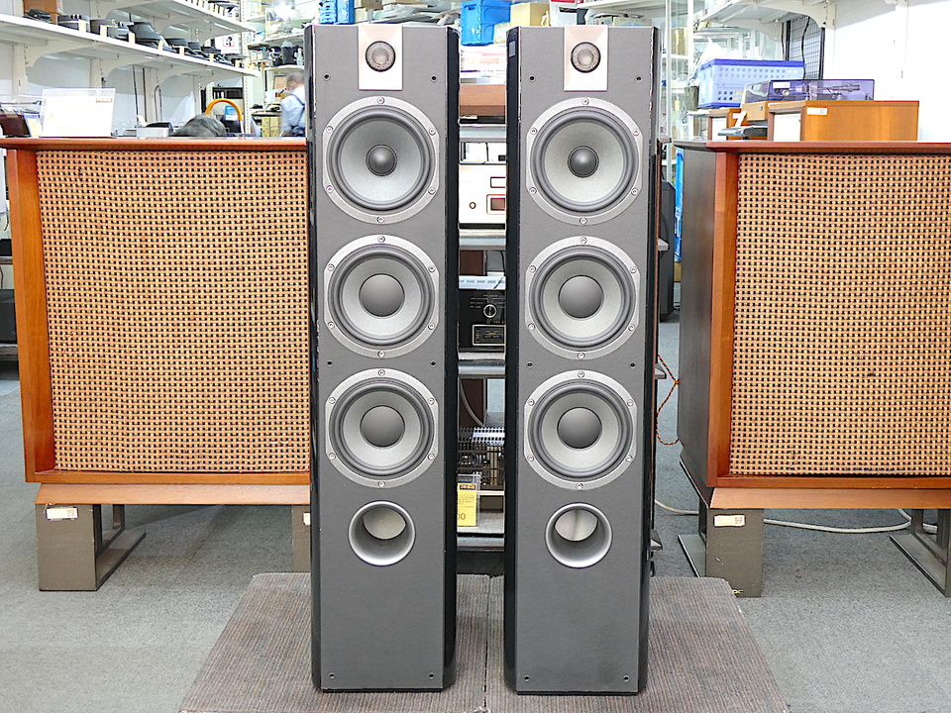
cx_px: 476
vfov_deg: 30.9
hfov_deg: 40.4
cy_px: 356
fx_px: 1291
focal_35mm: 47
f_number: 4
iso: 200
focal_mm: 8.4
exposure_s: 1/5
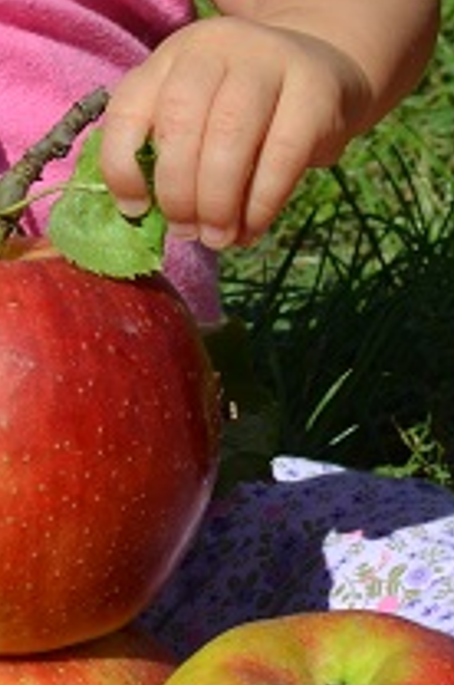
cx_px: 293
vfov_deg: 13.0
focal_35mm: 156
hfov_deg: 8.8
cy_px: -43
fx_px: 2961
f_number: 9
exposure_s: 1/320
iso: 100
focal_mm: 24
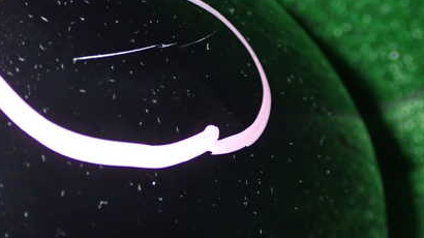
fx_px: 843
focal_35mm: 75
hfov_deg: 27.9
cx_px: 117
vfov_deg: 16.0
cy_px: 49
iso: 500
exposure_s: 1/50
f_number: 9
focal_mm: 8.4
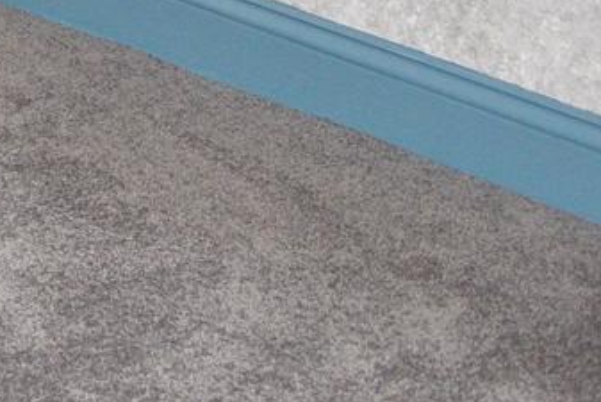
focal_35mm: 170
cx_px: -852
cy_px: -757
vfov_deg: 7.3
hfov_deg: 10.4
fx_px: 2839
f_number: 5.6
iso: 800
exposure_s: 1/125
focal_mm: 28
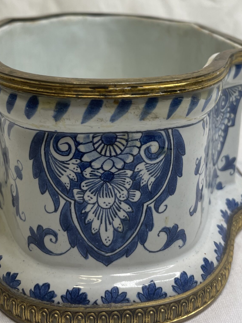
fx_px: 410
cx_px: 110
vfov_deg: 42.3
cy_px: 103
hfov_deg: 32.9
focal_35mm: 44
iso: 50
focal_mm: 4.2
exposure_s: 1/191
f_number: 1.6
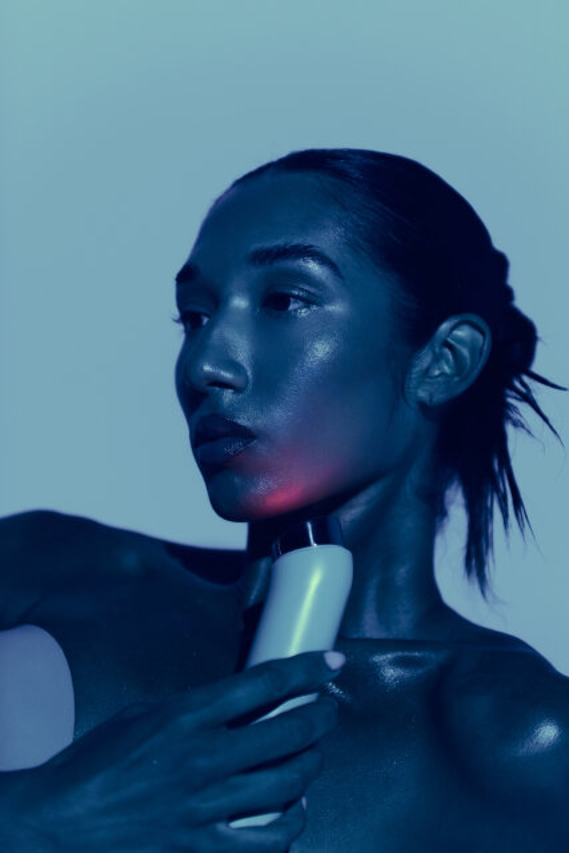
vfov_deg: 28.8
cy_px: 426
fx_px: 1659
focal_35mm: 70
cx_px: 284
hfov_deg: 19.5
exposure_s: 1/500
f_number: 2.8
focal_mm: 70
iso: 320
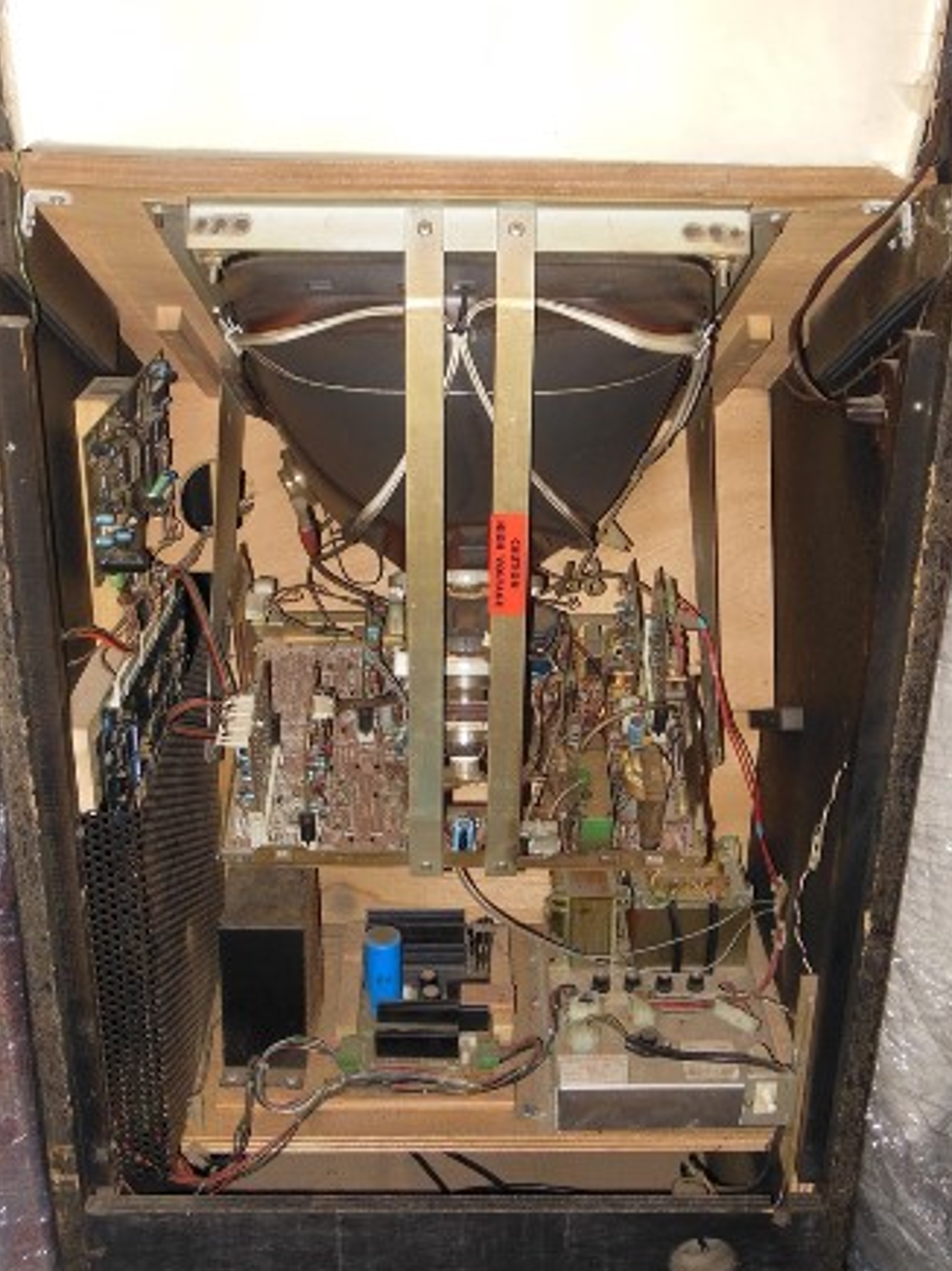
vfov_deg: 54.0
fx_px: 1247
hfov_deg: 41.8
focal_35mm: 34
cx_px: 464
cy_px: 652
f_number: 3.5
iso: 200
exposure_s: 1/30
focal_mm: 6
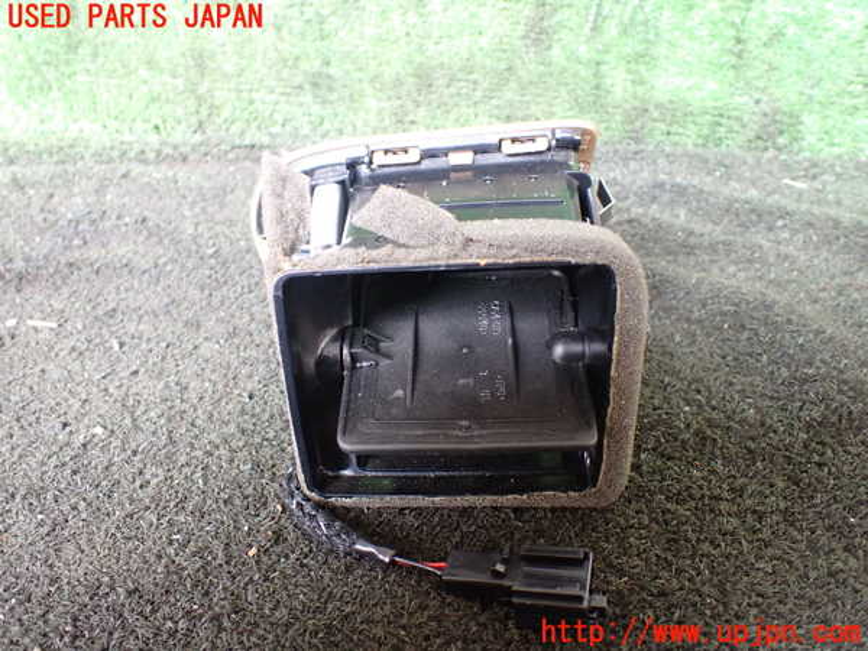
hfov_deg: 60.0
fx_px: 752
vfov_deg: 46.8
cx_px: 434
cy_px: 326
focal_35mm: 30
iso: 800
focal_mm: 5.4
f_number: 2.3
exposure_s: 1/50
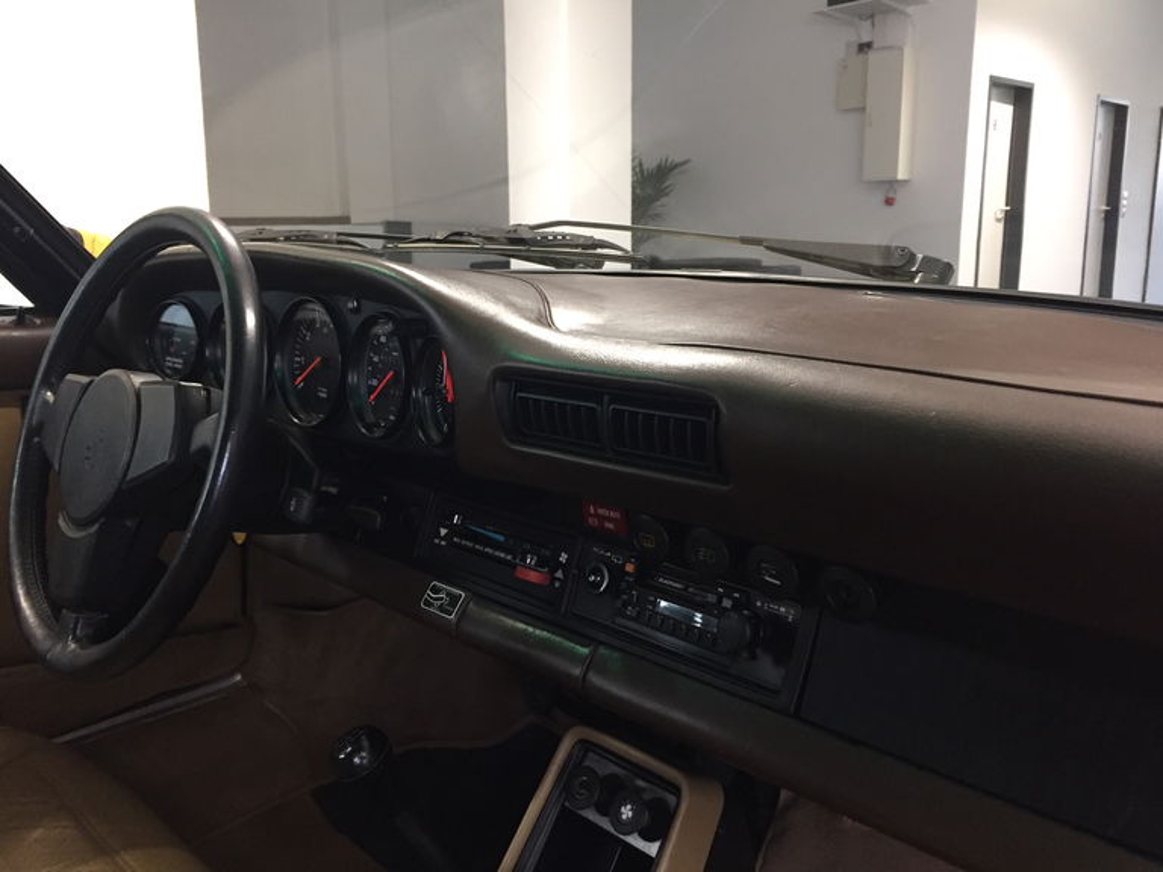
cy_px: 436
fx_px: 974
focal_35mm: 29
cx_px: 582
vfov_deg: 48.2
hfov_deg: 61.7
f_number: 2.2
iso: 250
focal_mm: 4.15
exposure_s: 1/33
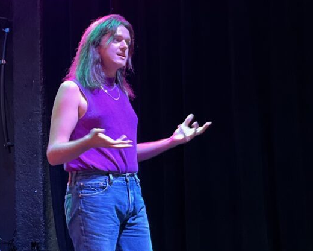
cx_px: -98
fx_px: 695
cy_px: 200
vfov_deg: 20.2
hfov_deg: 22.6
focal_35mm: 75
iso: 1000
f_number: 1.6
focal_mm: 5.1
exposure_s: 1/20
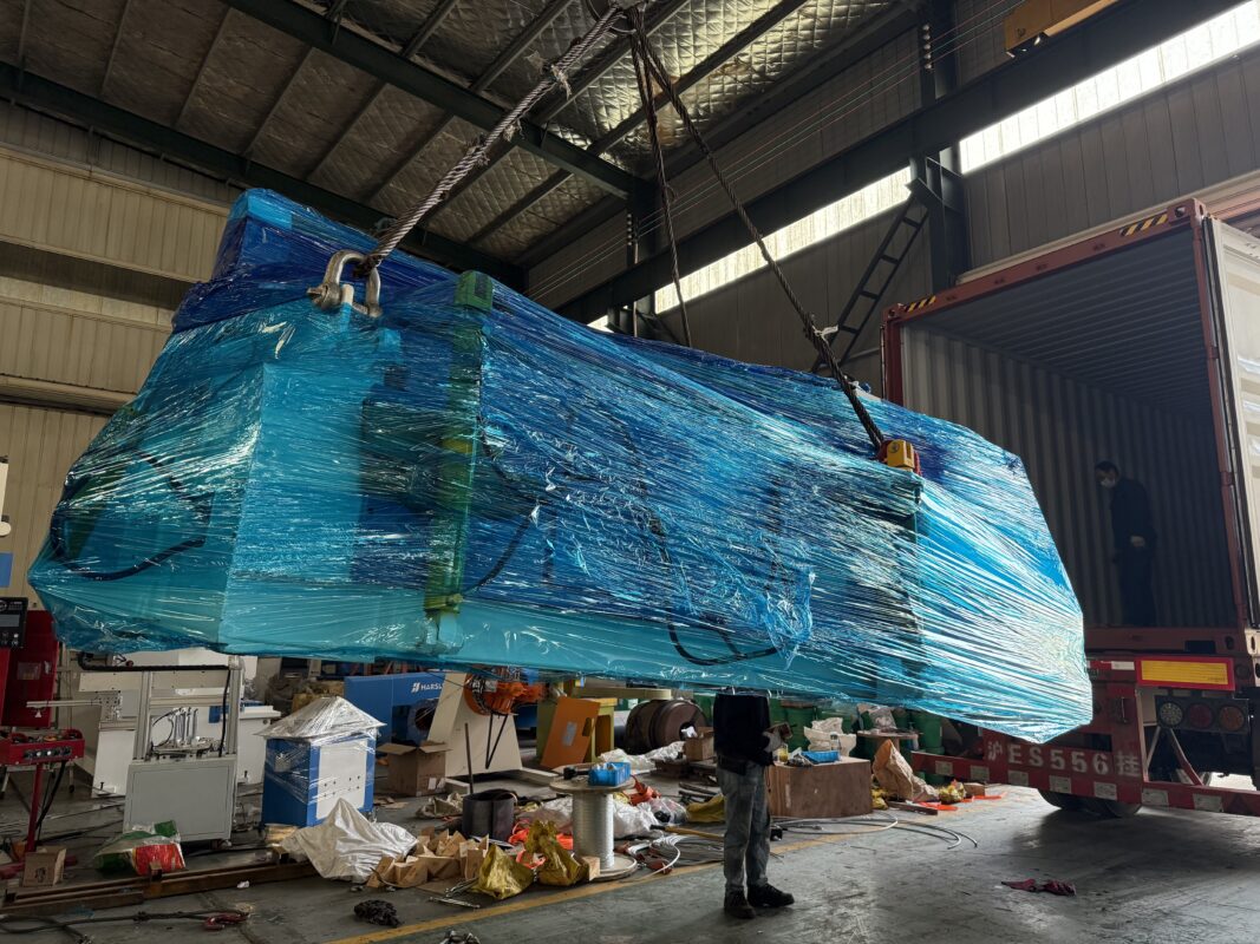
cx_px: 630
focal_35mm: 24
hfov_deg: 71.6
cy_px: 472
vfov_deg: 56.8
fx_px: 873
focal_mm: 6.76
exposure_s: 1/92
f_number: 1.78
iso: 200
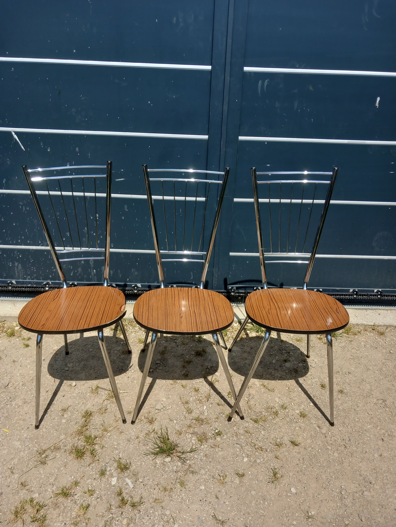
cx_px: 198
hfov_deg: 51.4
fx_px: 412
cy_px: 264
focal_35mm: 27
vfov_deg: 65.3
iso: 20
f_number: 1.8
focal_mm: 4
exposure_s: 1/483
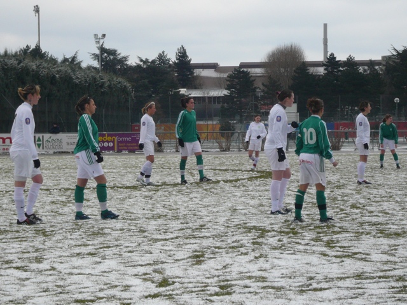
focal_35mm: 102
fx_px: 1199
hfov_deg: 19.3
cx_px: 204
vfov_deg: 14.5
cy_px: 152
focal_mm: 16.8
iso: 100
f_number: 5.6
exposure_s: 1/250
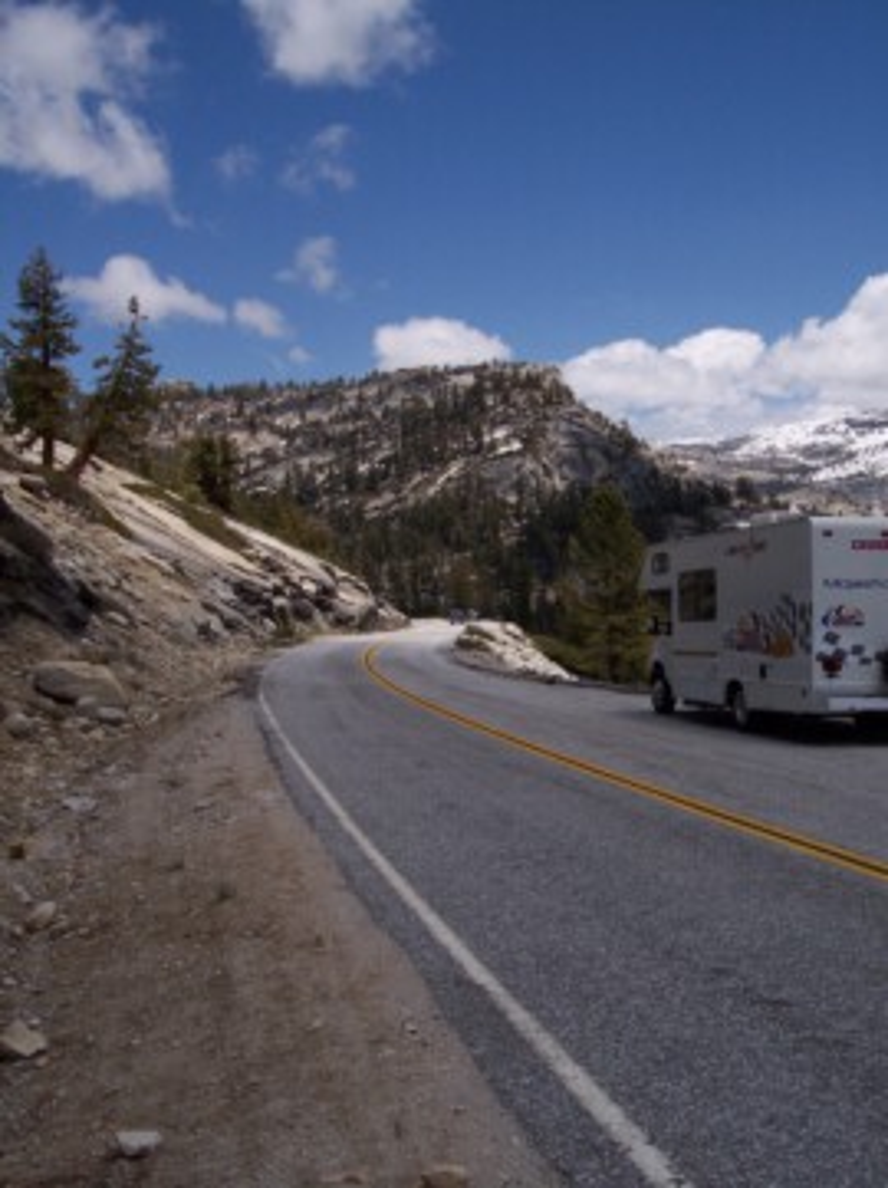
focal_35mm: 38
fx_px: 1302
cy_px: 594
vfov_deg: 49.0
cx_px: 444
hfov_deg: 37.7
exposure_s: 1/1000
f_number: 4.8
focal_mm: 8
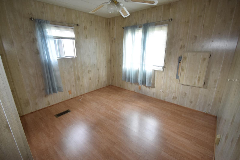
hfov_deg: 100.4
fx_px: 100
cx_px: 120
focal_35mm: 15
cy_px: 80
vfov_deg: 77.3
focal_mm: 10
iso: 800
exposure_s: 1/80
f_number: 4.5
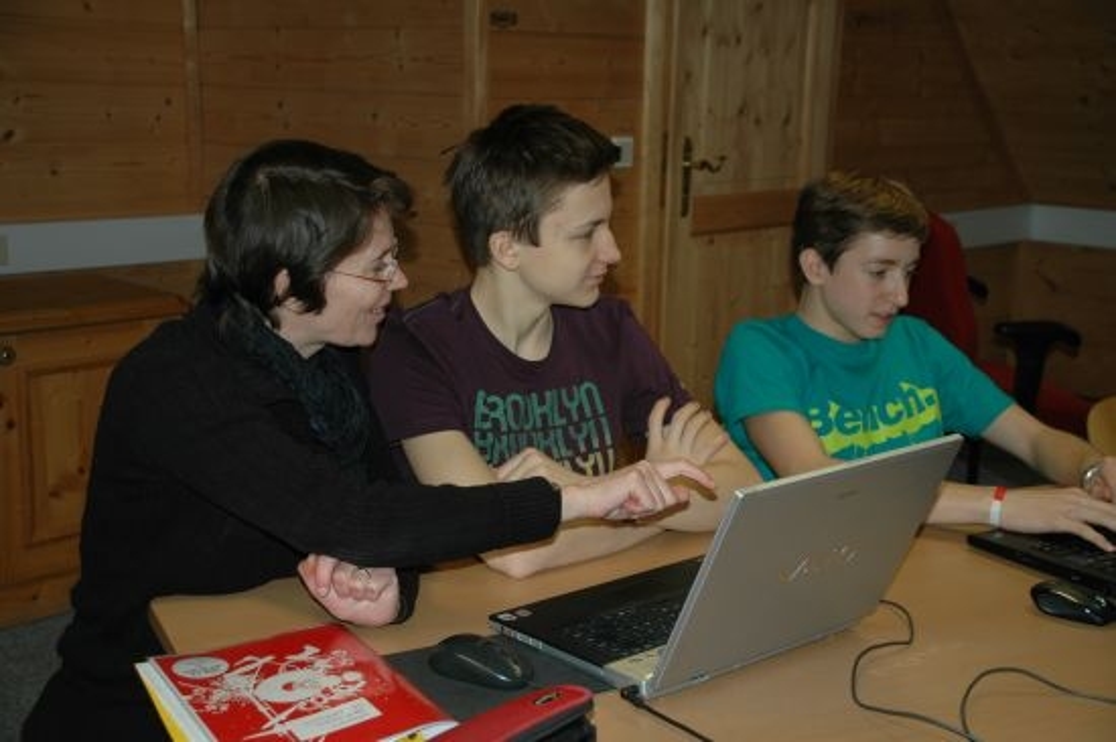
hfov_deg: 42.3
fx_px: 1441
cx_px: 558
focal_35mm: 46
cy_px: 371
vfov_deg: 28.9
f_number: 4.2
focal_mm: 31
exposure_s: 1/60
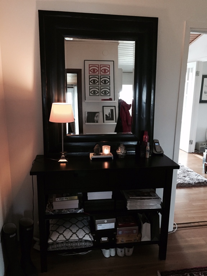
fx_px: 231
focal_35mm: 29
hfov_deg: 48.2
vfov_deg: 61.7
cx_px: 104
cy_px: 138
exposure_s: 1/17
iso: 250
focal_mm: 4.15
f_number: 2.2
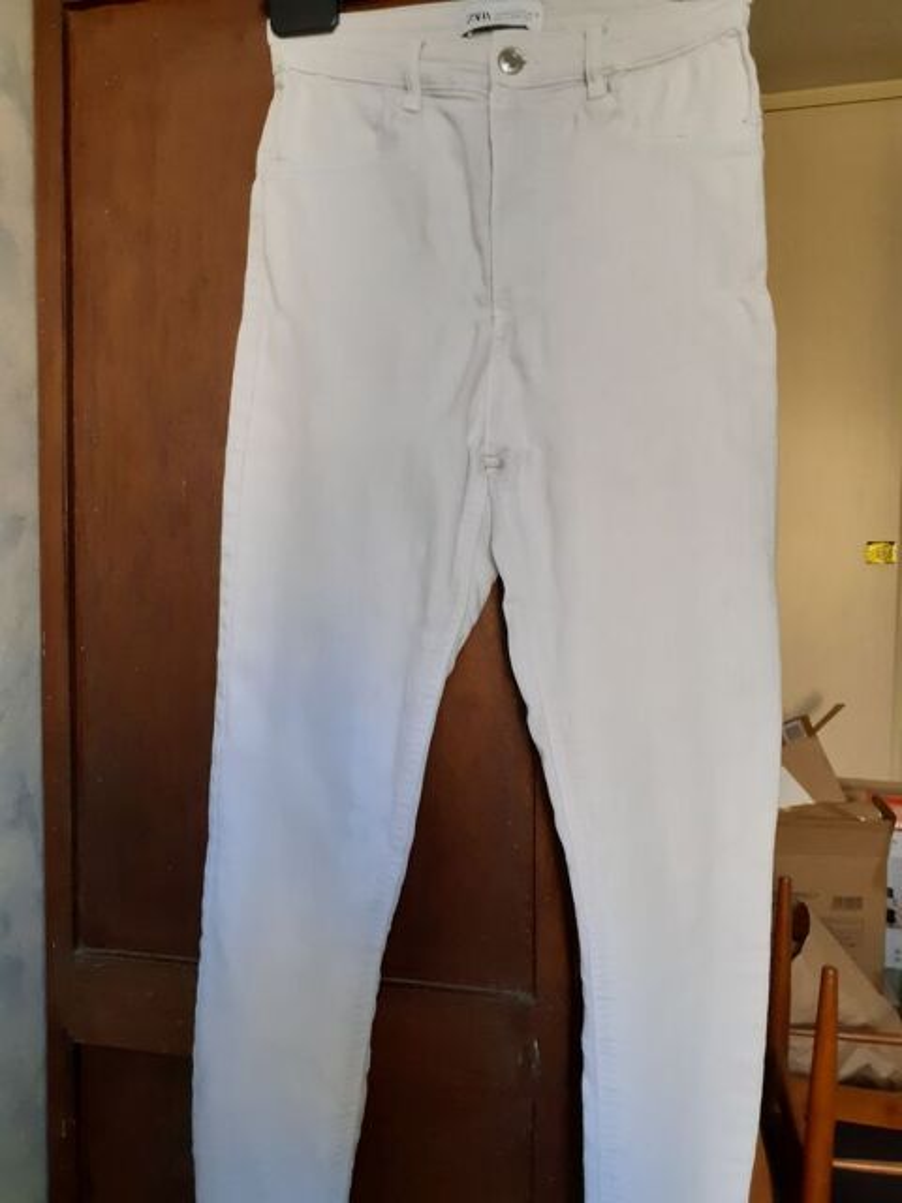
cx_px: 451
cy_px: 602
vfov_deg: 65.3
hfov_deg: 51.4
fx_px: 938
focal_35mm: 27
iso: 200
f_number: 1.9
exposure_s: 1/50
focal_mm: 3.6
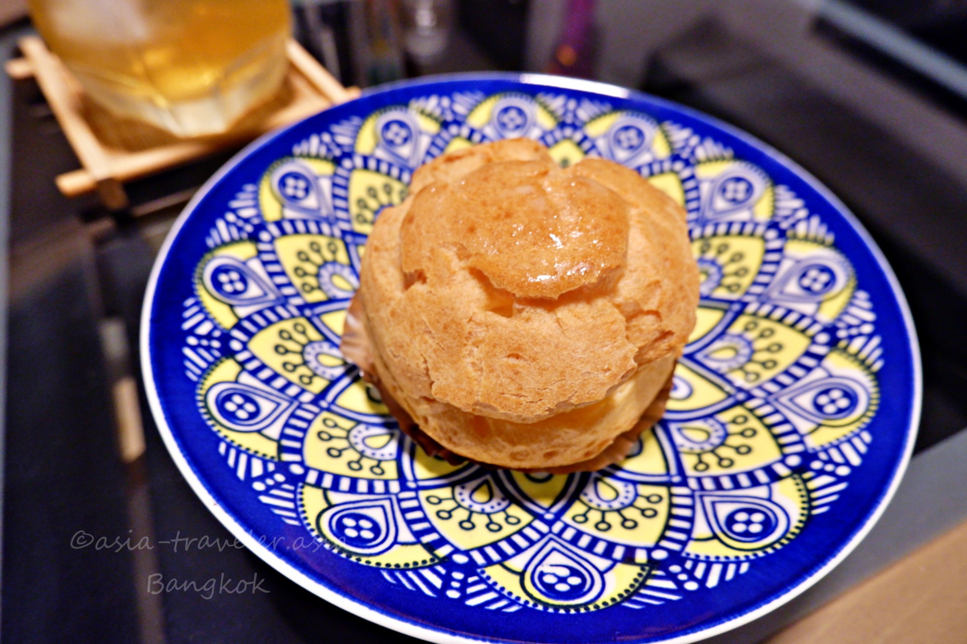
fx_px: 618
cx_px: 484
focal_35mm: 23
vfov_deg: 55.1
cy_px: 322
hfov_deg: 76.1
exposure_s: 1/25
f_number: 5
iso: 2000
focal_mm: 15.2
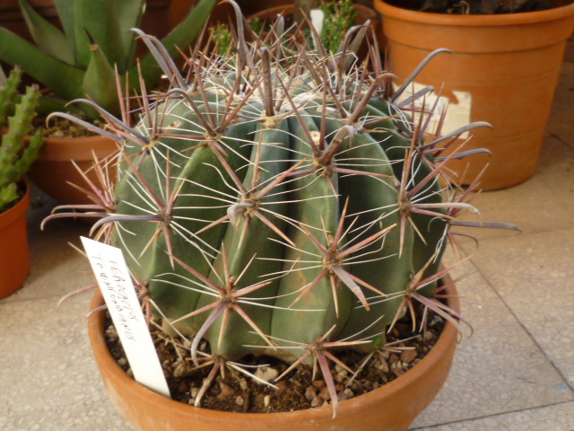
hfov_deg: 46.8
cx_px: 287
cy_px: 216
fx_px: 663
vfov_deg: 36.0
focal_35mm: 40
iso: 80
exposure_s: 1/60
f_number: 2.8
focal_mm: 4.4
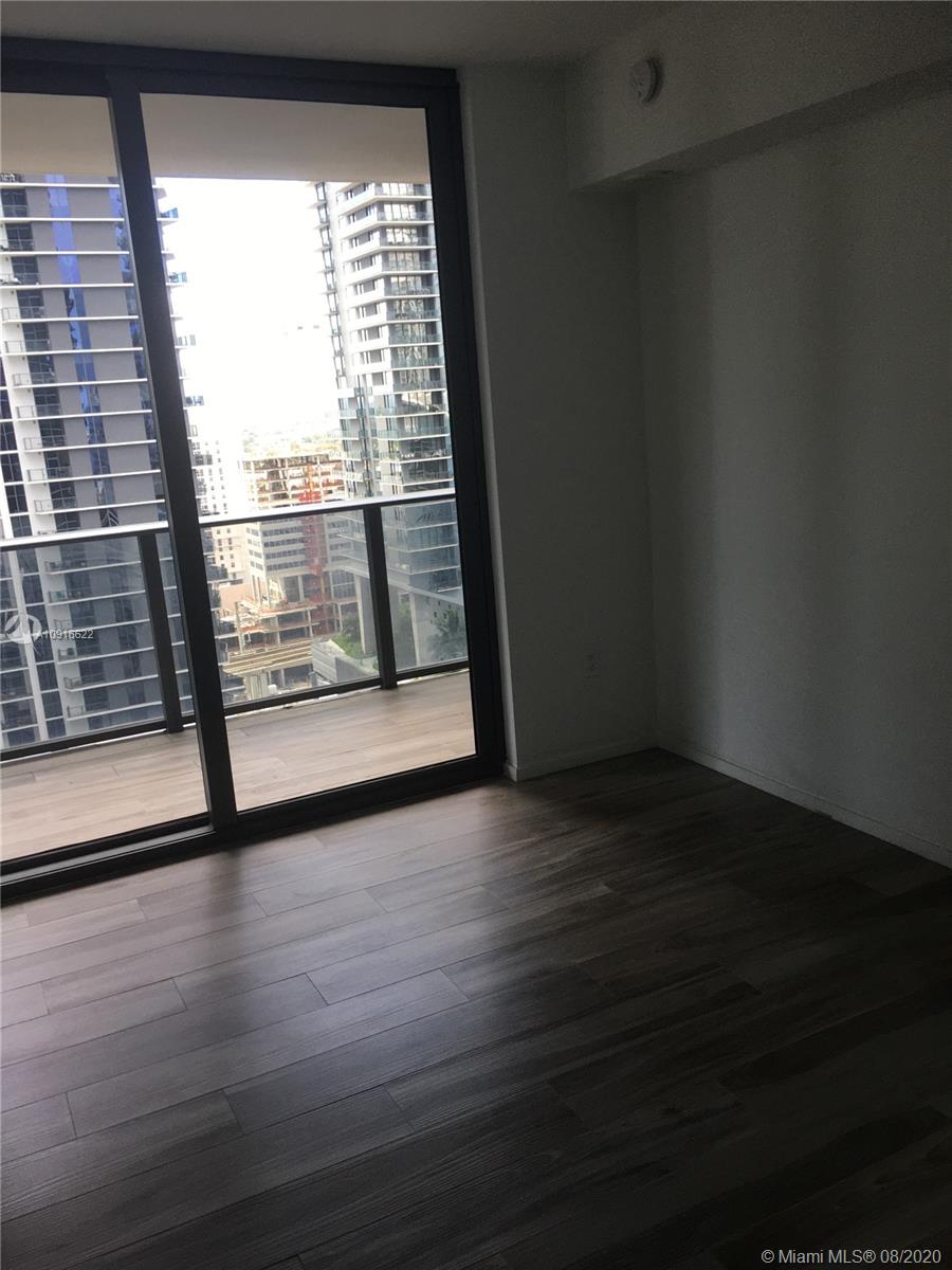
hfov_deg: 48.2
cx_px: 476
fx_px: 1063
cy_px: 635
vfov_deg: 61.7
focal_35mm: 29
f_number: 2.2
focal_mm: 4.15
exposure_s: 1/120
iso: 40
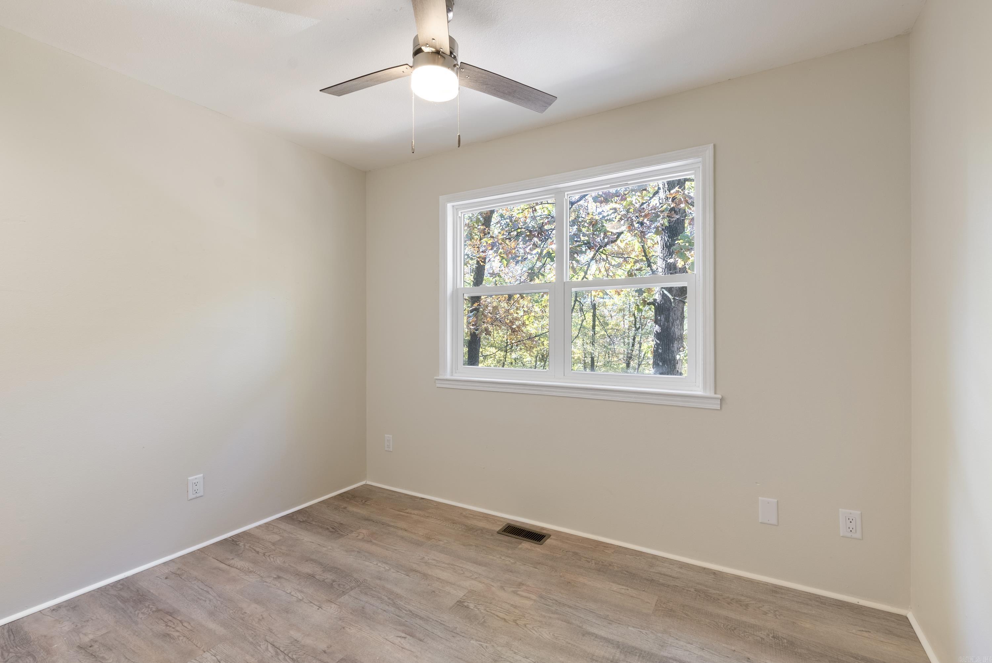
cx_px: 496
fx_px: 441
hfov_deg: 96.7
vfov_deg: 73.8
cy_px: 332
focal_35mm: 16
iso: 250
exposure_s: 1/1.67
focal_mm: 16
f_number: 9
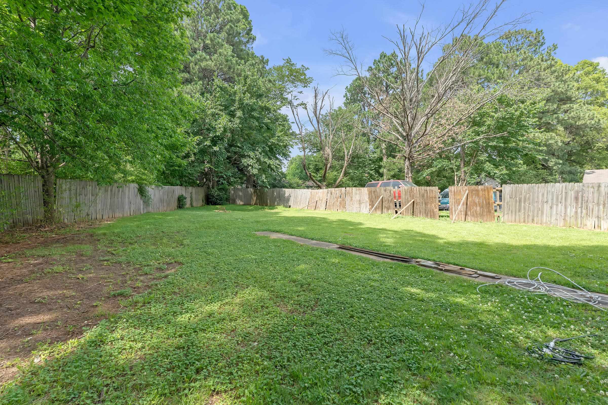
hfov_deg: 96.7
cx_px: 304
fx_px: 270
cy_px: 202
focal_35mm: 16
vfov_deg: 73.7
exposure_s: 1/350
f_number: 5.6
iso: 320
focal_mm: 16
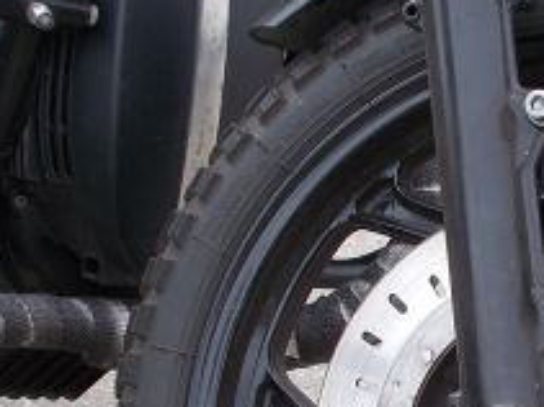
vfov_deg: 9.8
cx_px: 570
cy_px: 420
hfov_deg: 13.0
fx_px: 2356
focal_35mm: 150
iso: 80
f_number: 4.2
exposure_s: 1/200
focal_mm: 7.9
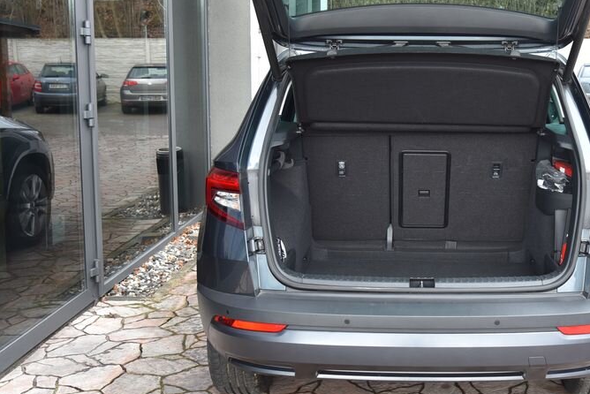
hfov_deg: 42.0
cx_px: 409
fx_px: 754
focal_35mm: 46
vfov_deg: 29.1
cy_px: 129
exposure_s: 1/100
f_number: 5
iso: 500
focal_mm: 30
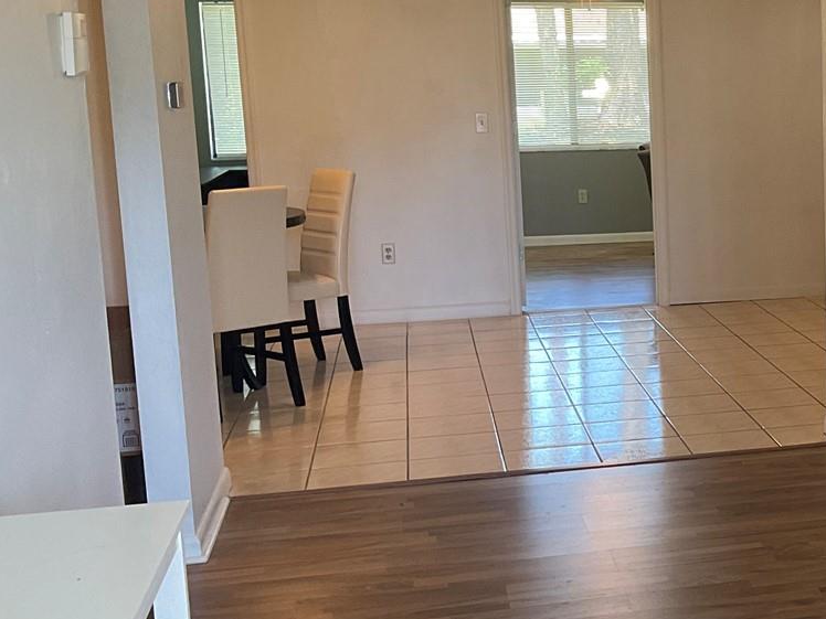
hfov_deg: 29.0
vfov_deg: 23.6
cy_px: 291
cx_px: 847
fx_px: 1479
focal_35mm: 62
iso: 64
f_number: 1.8
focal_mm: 3
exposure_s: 1/61
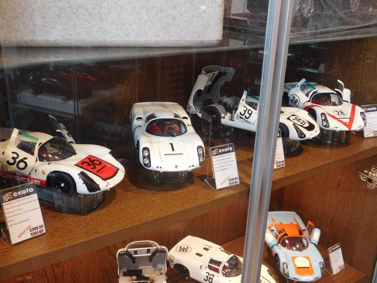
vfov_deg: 36.0
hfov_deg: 46.8
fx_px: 436
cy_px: 142
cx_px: 188
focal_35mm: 40
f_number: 3.6
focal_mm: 7.1
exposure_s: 1/30
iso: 200
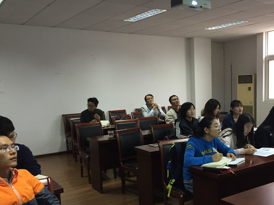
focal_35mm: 39
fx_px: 309
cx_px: 181
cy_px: 125
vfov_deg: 36.7
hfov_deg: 47.2
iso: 125
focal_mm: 4.15
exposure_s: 1/33
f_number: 2.2
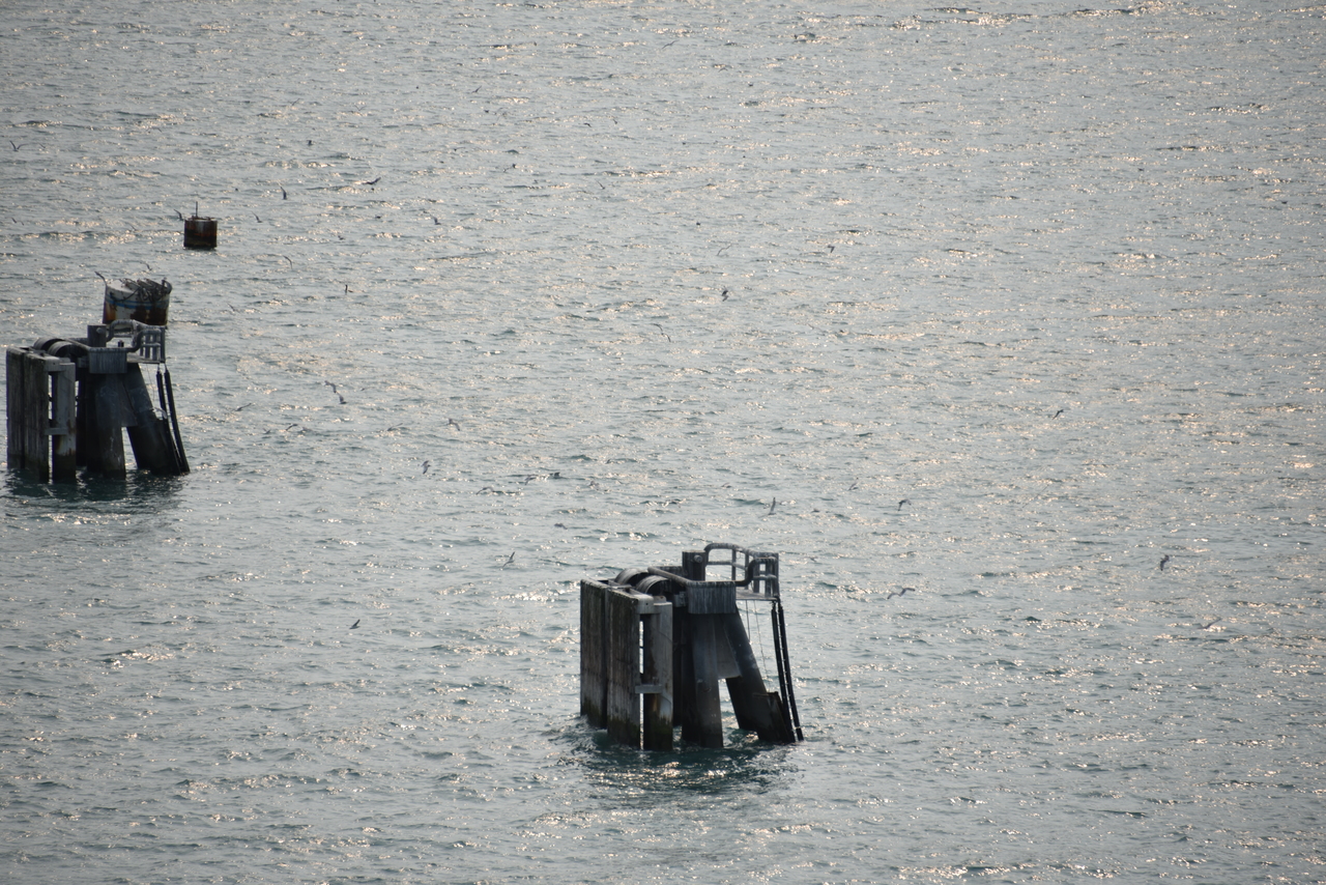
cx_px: 663
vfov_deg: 4.6
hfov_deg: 6.9
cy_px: 442
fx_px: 11052
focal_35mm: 300
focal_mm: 300
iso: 100
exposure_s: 1/640
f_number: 6.3
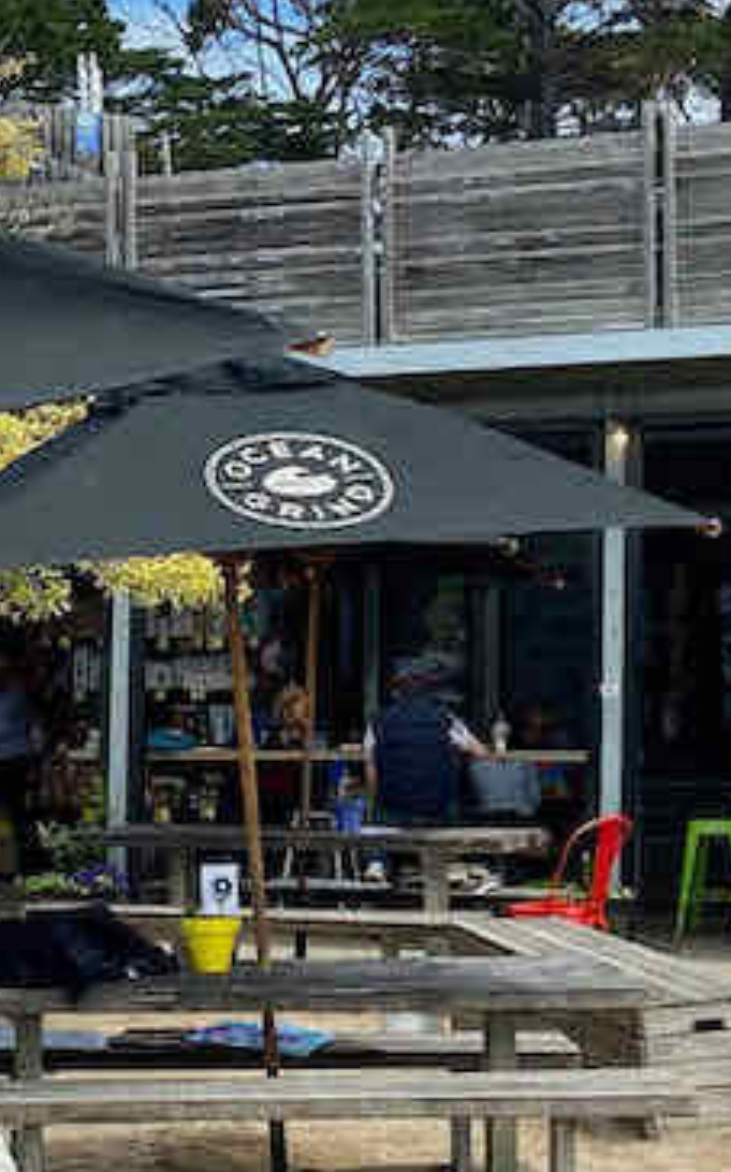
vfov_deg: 22.7
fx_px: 2905
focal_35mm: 91
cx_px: -26
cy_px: 752
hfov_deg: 14.1
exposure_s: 1/2105
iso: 32
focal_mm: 4.25
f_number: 1.8
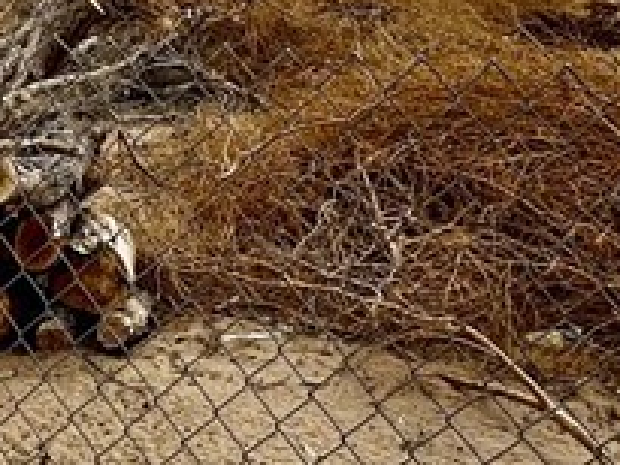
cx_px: -109
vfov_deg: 19.3
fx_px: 1254
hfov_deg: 25.2
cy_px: -151
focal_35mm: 70
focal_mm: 2.22
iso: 50
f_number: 2.2
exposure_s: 1/4831
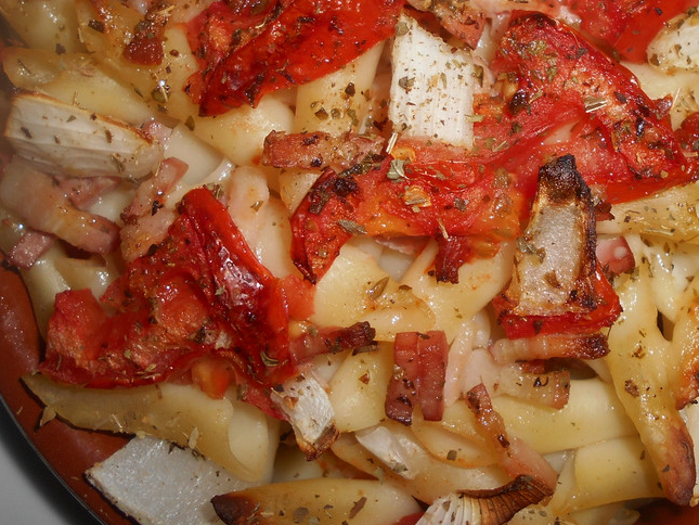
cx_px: 438
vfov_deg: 33.1
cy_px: 148
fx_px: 868
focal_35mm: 43
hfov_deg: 43.5
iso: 80
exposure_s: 1/25
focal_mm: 4.6
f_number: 8
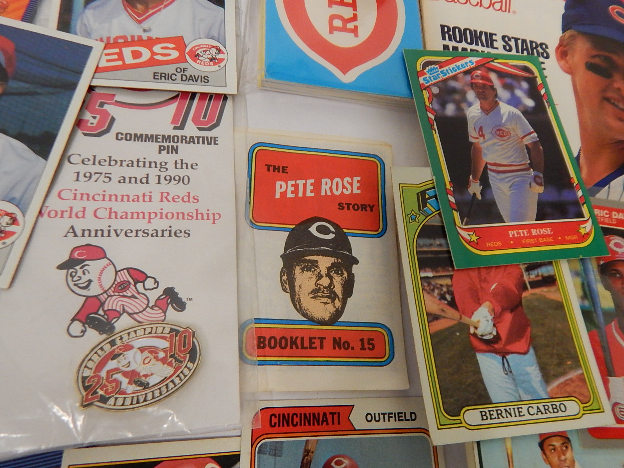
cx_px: 312
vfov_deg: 61.1
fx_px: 397
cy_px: 234
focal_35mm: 22
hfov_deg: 76.4
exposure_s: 1/30
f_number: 3
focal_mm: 4
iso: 400
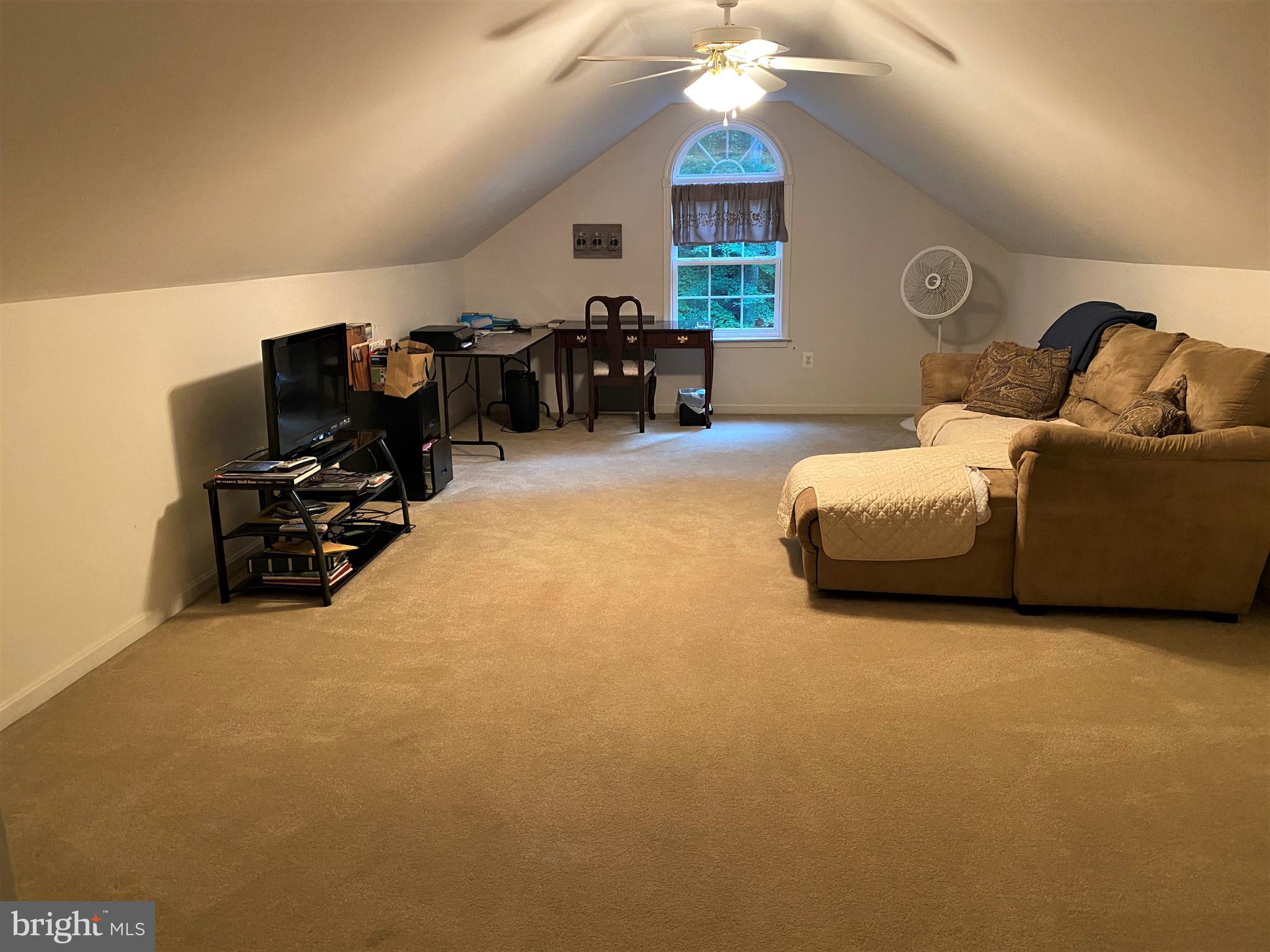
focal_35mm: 26
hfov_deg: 67.3
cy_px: 476
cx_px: 635
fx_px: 954
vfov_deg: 53.1
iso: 400
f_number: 1.8
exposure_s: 1/60
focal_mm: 4.25
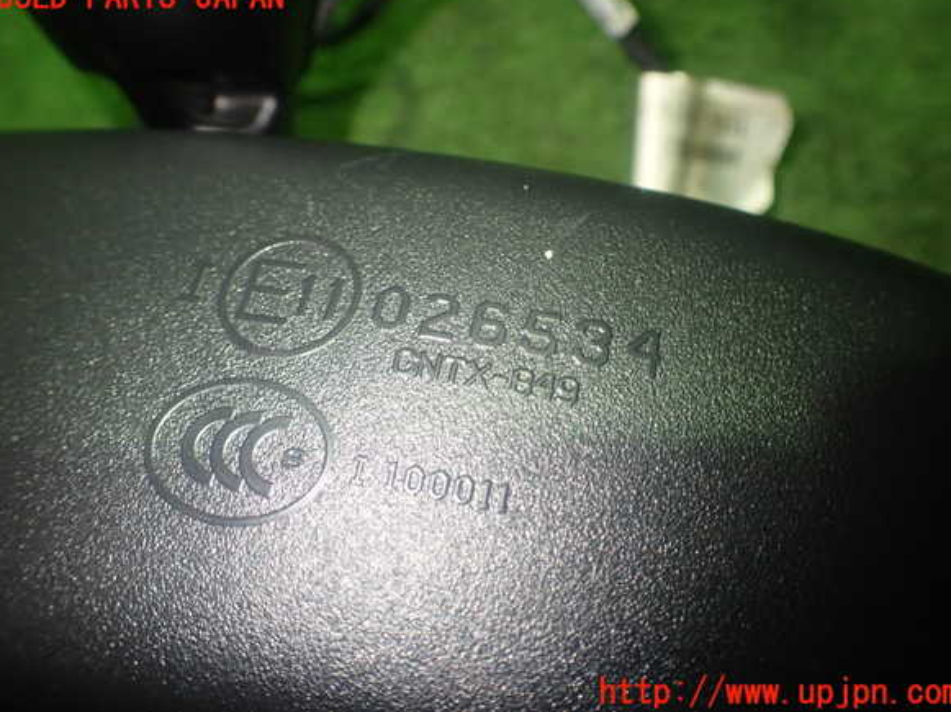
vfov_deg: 45.4
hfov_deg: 58.4
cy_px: 345
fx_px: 851
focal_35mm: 31
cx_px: 478
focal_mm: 5.4
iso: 250
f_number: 2.3
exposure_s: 1/30
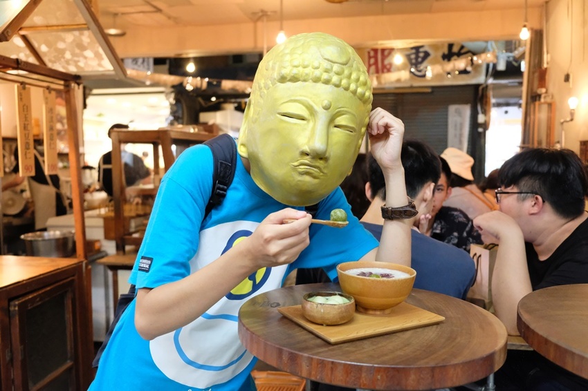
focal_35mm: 28
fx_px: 457
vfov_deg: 46.4
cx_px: 294
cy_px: 196
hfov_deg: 65.5
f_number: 2.8
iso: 6400
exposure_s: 1/125
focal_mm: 18.8
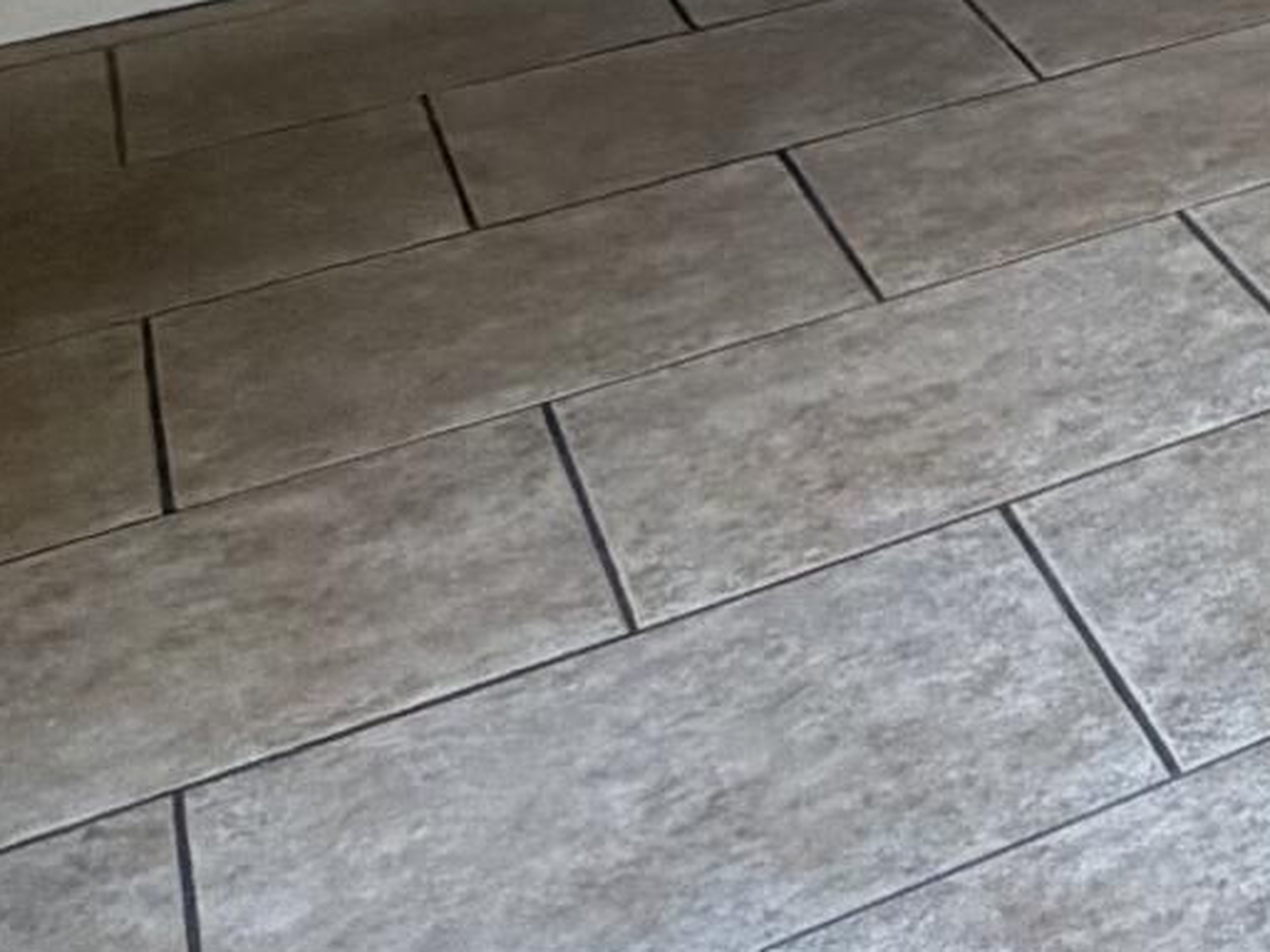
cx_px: 2877
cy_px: -888
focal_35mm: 82
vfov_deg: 15.0
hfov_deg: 15.6
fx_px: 3008
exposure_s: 1/60
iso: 250
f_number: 2.2
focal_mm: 2.22
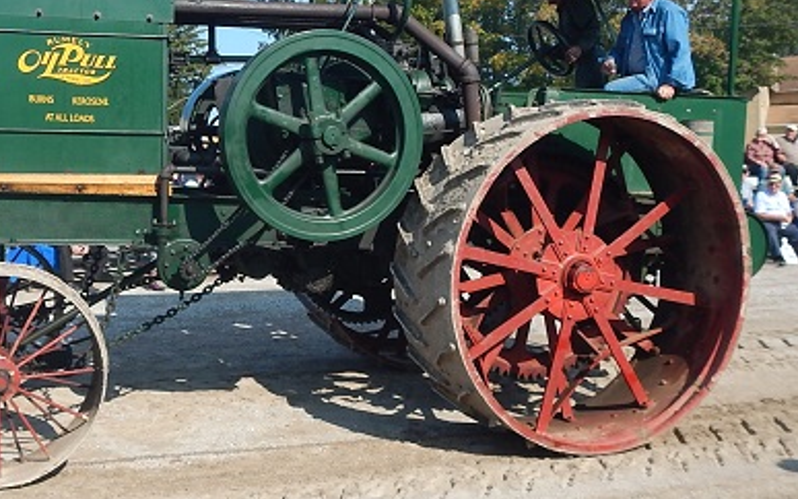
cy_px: 192
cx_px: 282
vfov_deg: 27.9
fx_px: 1001
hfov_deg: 43.0
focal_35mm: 46
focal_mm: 5
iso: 125
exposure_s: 1/640
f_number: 3.9
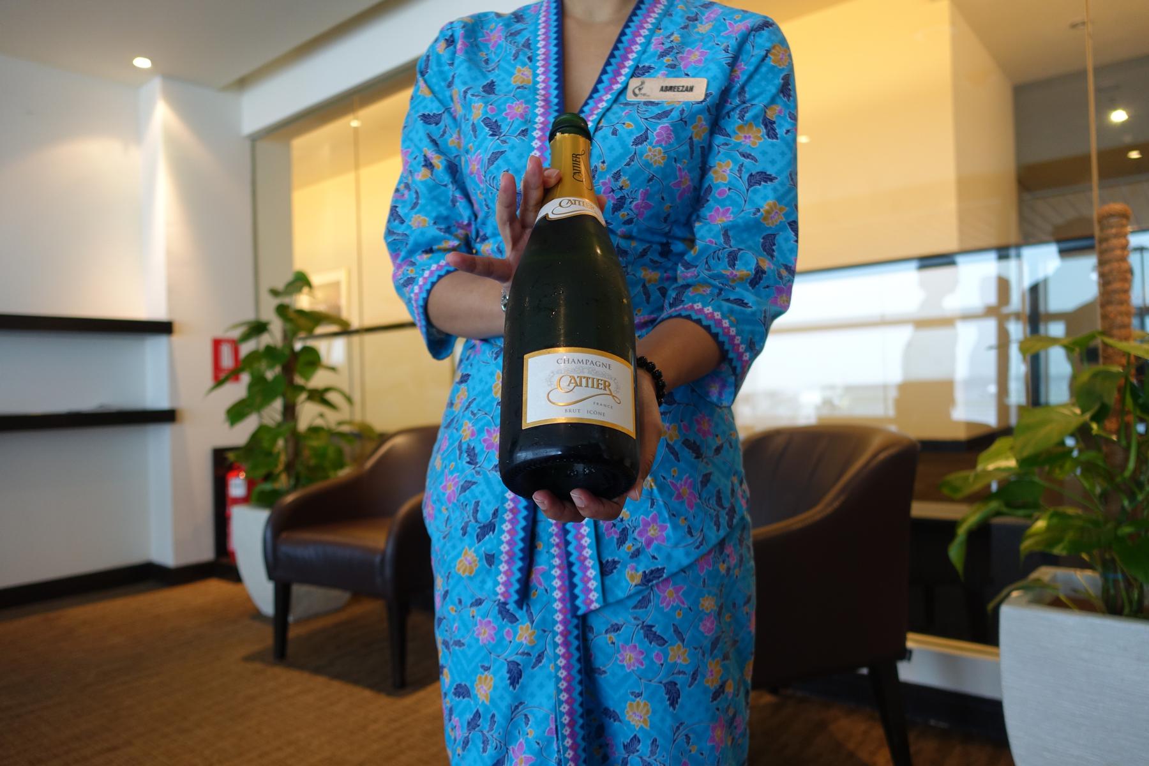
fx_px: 766
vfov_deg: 53.1
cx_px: 574
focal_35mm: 24
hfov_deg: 73.7
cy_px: 383
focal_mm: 8.8
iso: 160
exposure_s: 1/30
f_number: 1.8
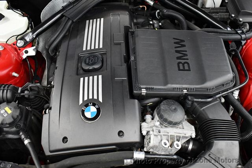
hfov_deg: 53.1
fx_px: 252
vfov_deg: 36.9
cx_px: 126
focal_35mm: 36
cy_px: 84
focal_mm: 18
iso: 3200
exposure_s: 1/100
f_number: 3.5
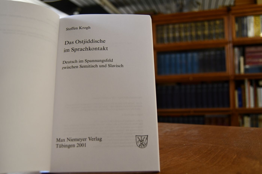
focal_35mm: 34
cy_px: 87
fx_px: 247
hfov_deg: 55.8
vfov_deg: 38.9
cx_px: 131
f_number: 3.8
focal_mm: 23
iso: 800
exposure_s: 1/250
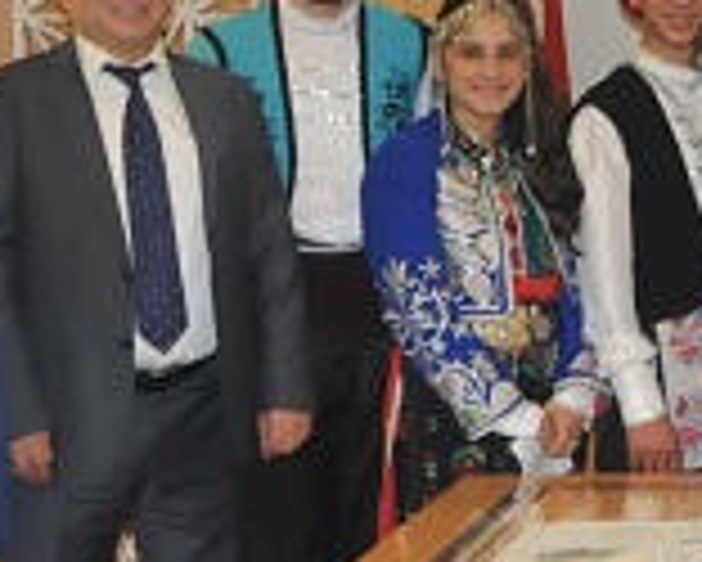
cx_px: 1094
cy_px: 243
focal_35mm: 139
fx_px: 2890
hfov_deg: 13.0
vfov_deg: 11.1
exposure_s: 1/60
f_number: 5
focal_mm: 24
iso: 800
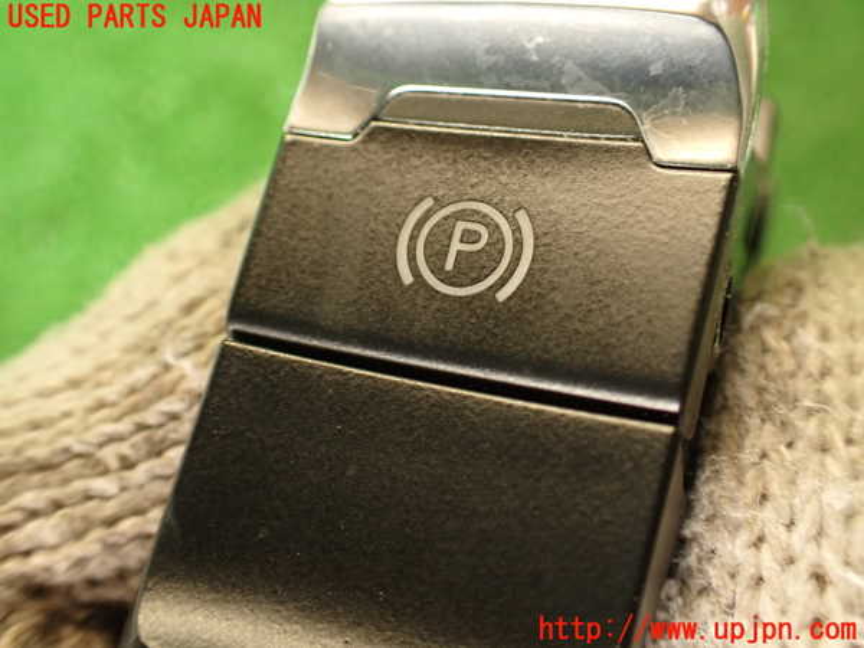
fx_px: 799
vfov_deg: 44.2
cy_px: 324
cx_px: 432
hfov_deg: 56.8
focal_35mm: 32
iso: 250
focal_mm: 5.79
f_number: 2.4
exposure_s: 1/30
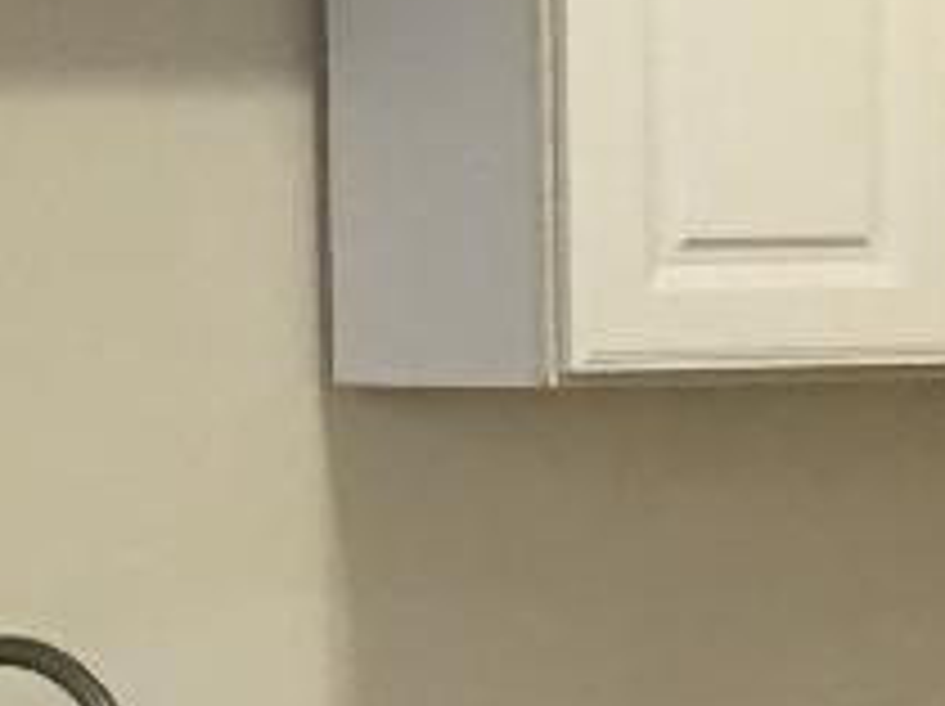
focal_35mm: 199
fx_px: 5426
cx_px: 824
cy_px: 630
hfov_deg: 9.9
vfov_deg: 7.4
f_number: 2.2
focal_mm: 4.15
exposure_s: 1/15
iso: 64
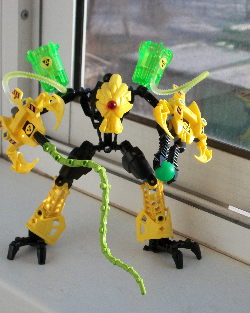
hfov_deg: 17.3
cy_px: 156
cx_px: 132
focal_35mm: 89
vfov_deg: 21.5
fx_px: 823
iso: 80
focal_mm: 12.1
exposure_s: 1/500
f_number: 4.5
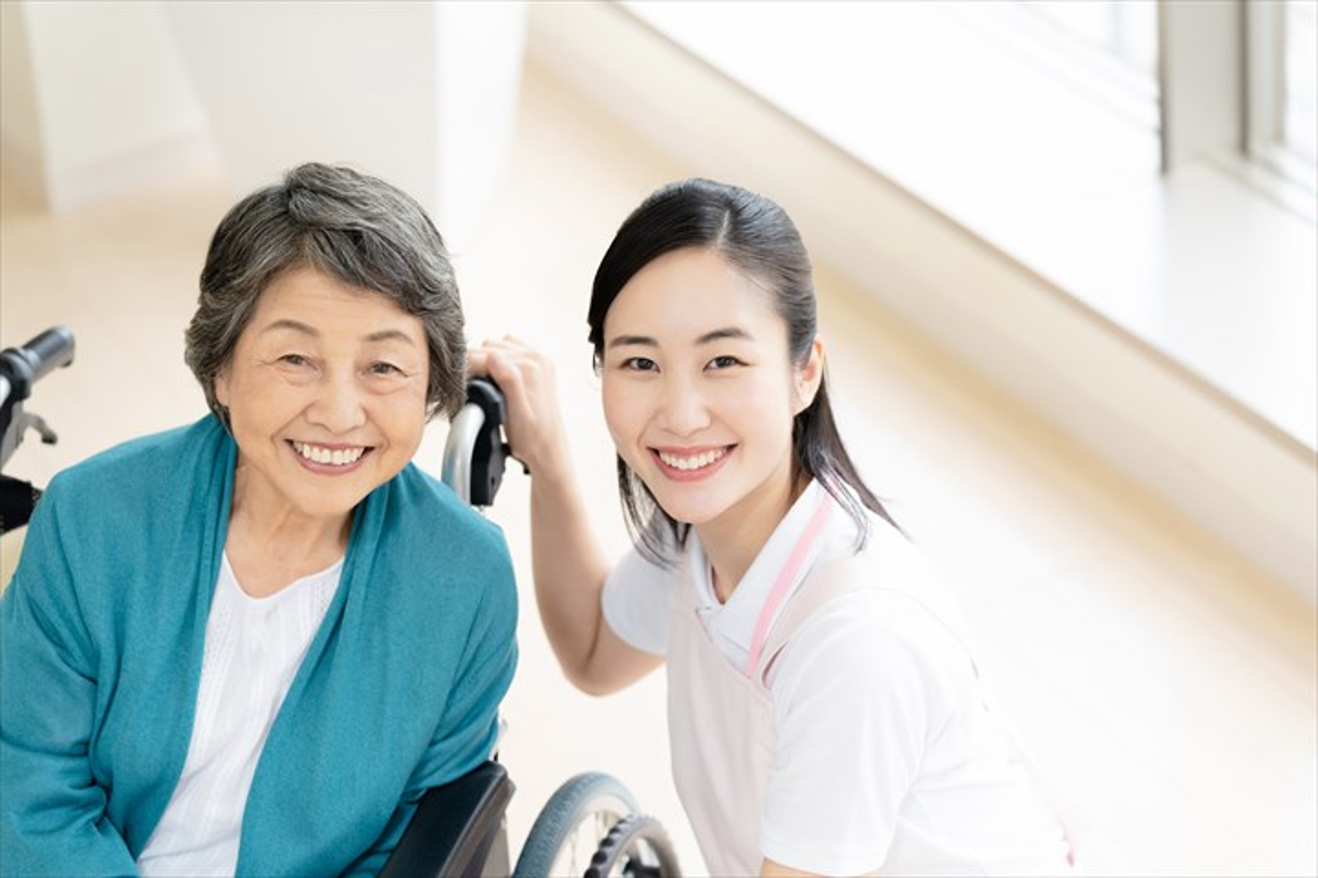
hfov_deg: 20.0
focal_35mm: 102
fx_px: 3734
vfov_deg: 13.4
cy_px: 439
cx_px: 659
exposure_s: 1/125
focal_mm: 102
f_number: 3.5
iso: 500
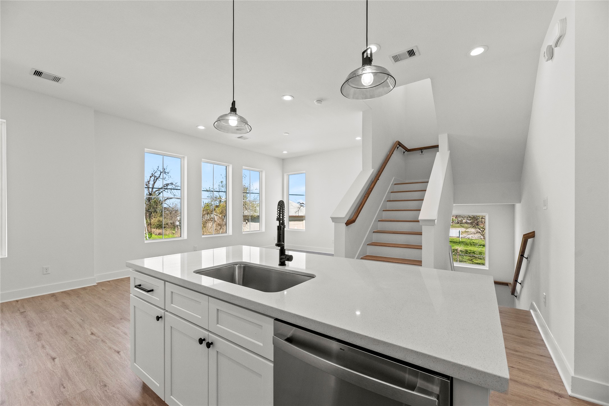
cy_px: 203
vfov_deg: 81.2
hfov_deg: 104.2
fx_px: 237
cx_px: 304
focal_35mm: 14
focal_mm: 14
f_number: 8
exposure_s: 1/100
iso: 800
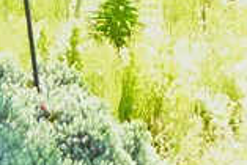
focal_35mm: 228
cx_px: 188
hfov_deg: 9.0
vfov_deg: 5.6
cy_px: -379
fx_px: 1566
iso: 220
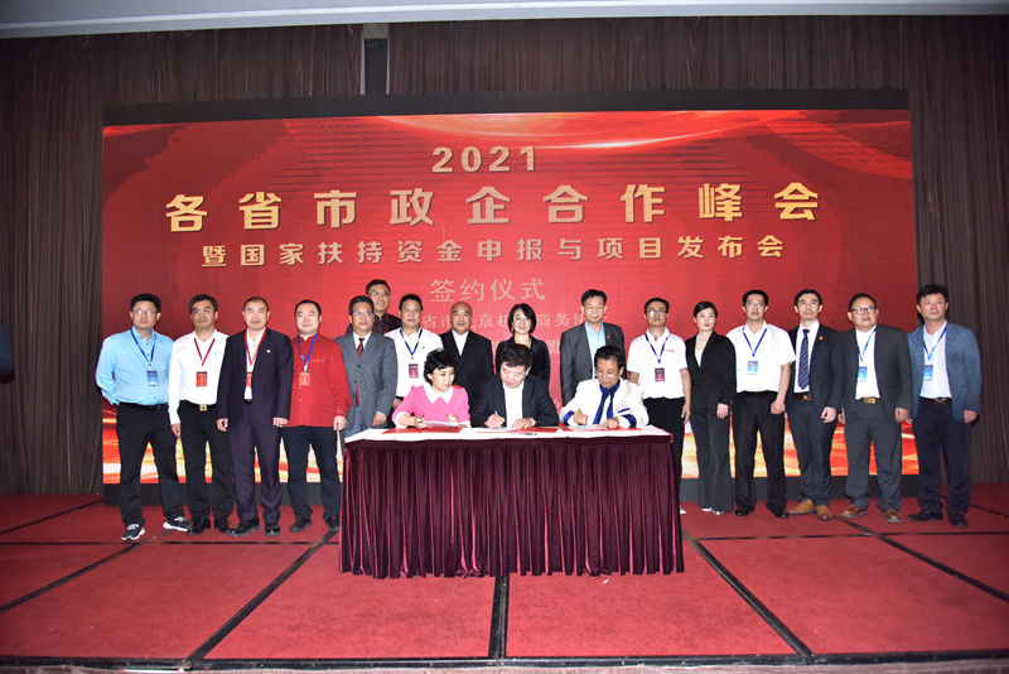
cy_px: 337
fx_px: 673
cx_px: 504
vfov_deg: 53.2
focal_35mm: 24
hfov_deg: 73.7
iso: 500
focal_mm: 24
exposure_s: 1/250
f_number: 4
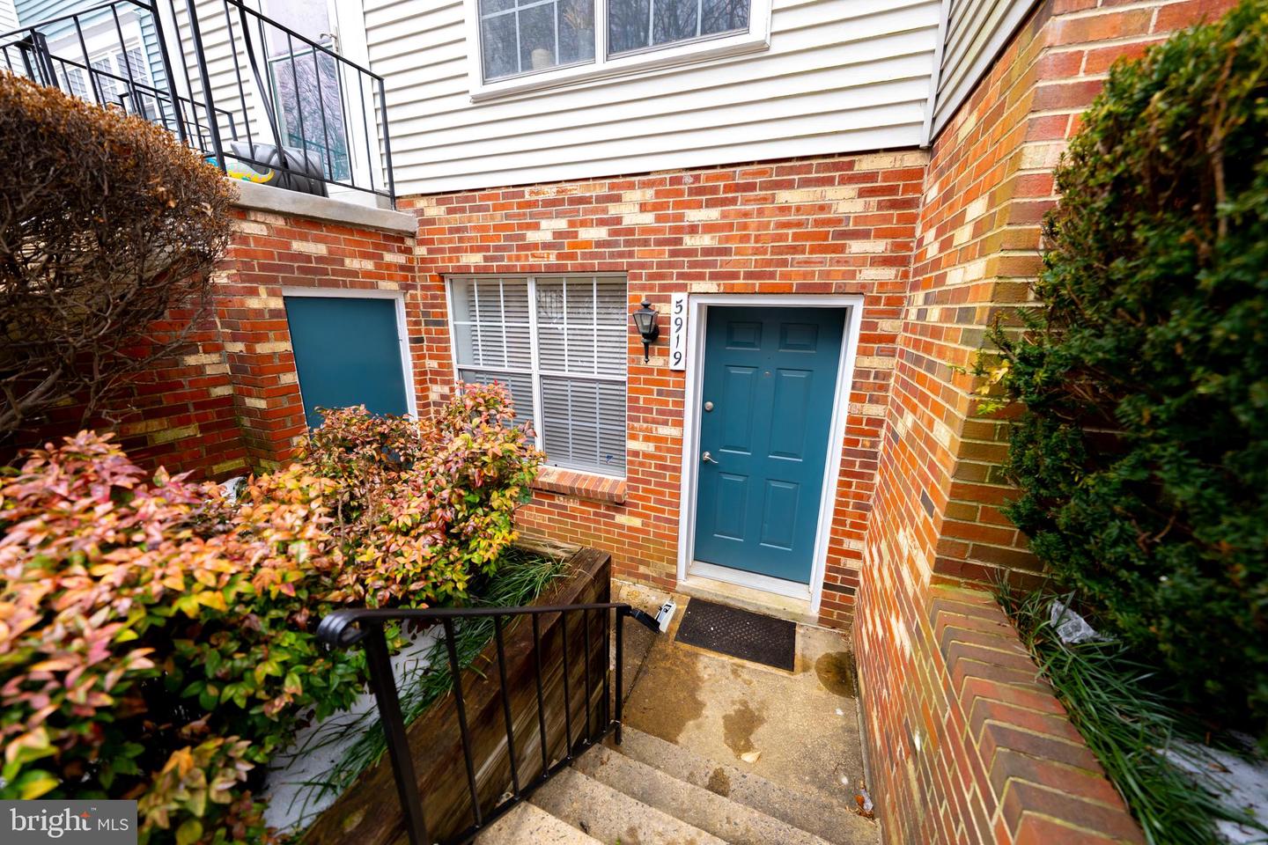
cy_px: 422
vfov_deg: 90.0
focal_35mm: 12
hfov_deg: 112.6
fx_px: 423
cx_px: 634
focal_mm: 12
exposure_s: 1/1000
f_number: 2.8
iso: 800
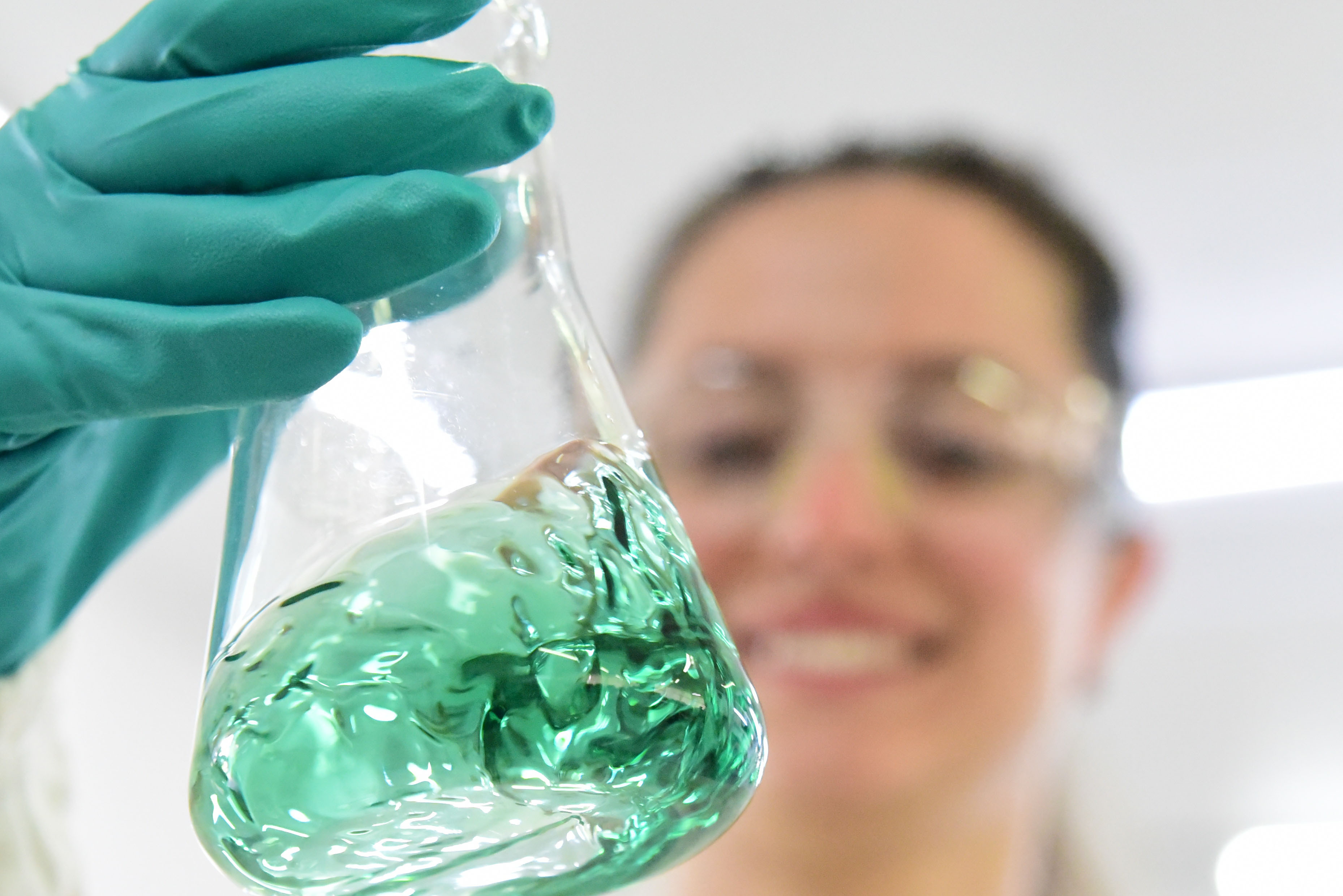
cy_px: 648
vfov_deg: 13.0
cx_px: 564
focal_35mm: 105
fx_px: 3919
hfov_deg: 19.4
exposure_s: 1/640
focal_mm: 65
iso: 10000
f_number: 4
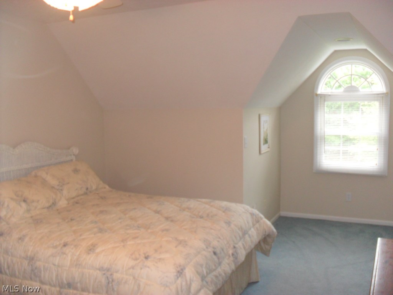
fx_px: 397
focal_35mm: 35
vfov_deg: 40.7
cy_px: 148
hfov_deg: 52.6
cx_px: 196
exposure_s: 1/45
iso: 200
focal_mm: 6.3
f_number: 3
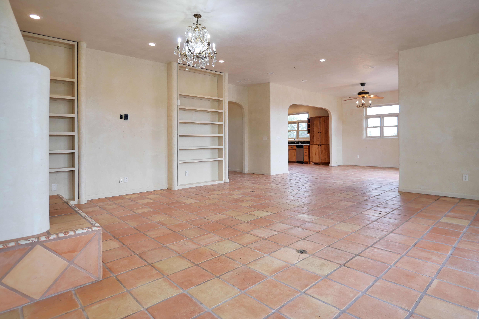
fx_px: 239
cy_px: 160
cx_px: 240
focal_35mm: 18
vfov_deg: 67.4
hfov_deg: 90.0
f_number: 2
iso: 800
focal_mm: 9
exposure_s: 1/125
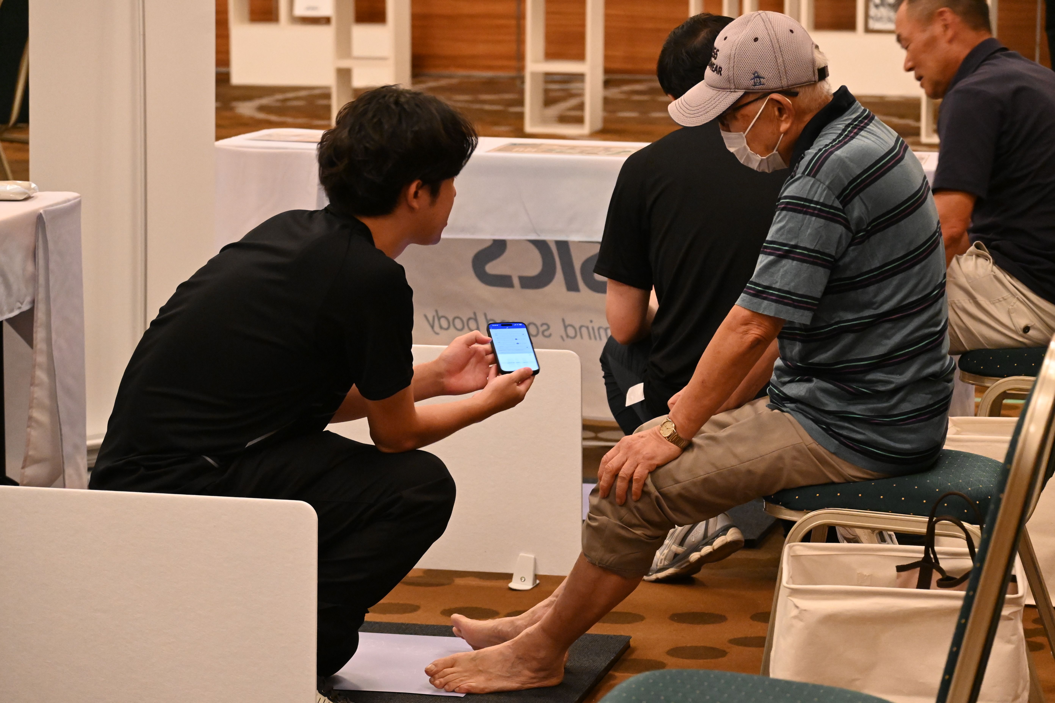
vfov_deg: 11.0
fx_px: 3648
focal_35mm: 124
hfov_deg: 16.5
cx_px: 528
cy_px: 352
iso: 5000
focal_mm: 83
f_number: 5
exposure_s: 1/60
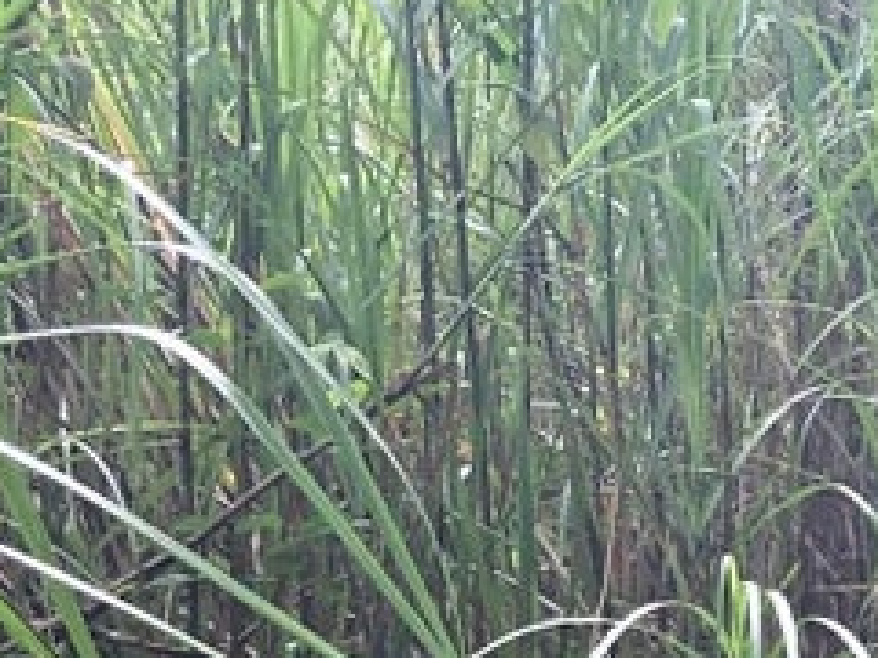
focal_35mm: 159
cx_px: 1769
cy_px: 779
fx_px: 4033
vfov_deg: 9.2
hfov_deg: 11.2
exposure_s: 1/235
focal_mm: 3.99
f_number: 1.8
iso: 20
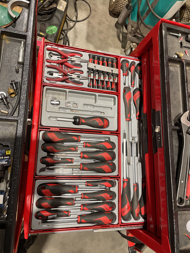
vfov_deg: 67.3
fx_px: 190
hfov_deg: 53.1
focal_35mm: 26
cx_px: 95
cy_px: 126
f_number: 1.6
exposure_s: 1/50
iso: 160
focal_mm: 4.2
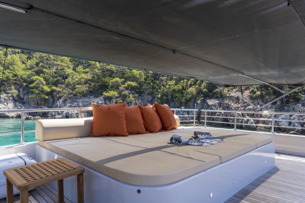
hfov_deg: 73.7
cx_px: 152
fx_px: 203
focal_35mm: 24
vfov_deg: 53.1
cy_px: 102
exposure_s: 1/200
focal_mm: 24
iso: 100
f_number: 4.5
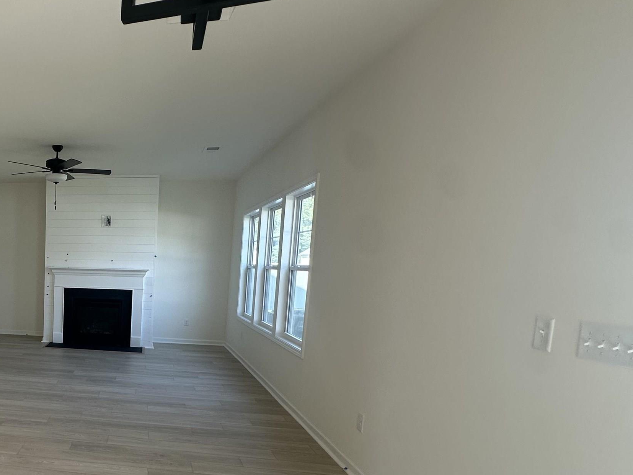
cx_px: 51
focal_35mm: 26
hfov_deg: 56.9
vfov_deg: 52.2
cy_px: 313
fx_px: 476
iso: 80
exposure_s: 1/120
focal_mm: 2.22
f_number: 2.2
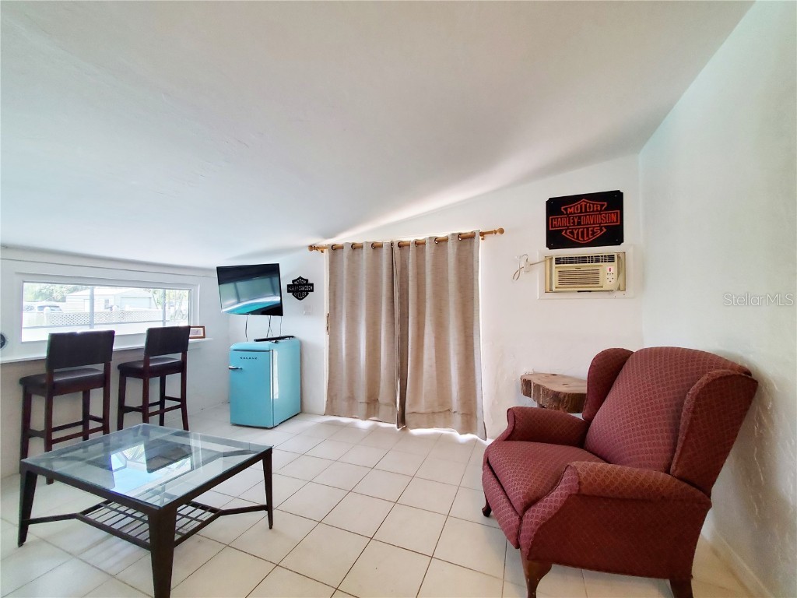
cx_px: 398
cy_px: 299
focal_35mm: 13
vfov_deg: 89.9
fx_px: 299
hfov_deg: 106.2
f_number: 2.2
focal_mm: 1.8
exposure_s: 1/60
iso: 125
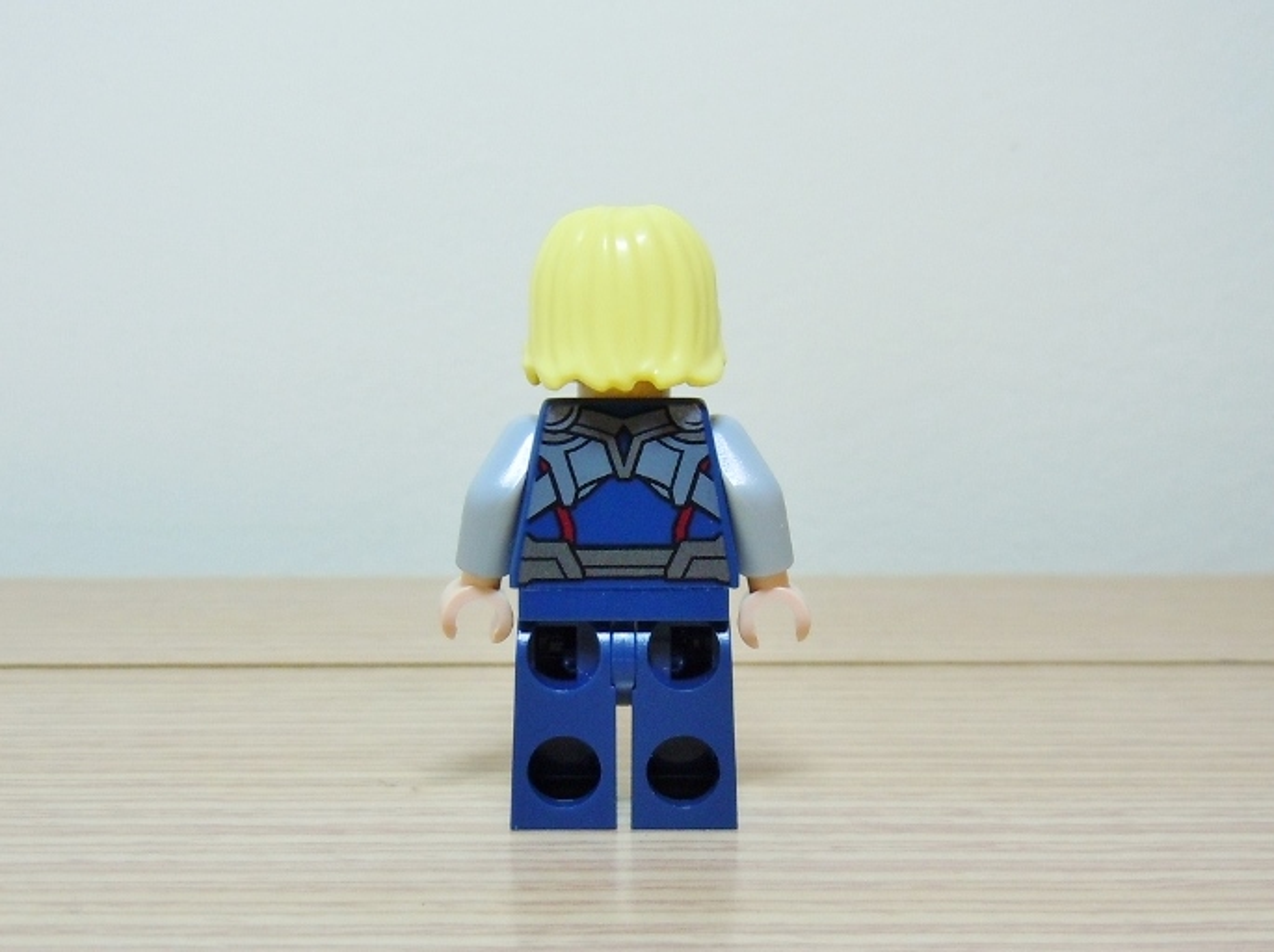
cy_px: 476
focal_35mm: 30
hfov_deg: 60.0
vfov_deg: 46.7
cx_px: 637
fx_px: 1103
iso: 200
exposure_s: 1/30
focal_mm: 5.4
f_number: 3.5
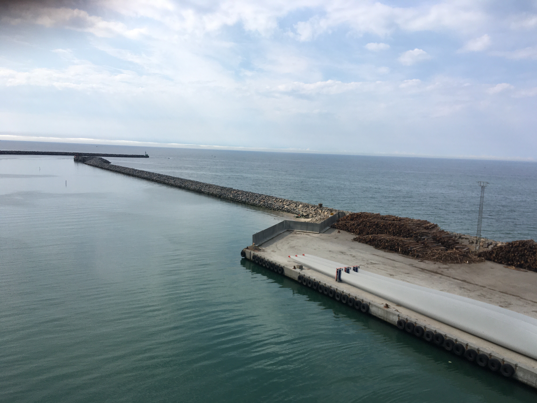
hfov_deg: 61.7
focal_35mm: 29
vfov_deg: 48.2
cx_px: 268
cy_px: 202
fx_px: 450
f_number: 2.2
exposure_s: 1/2137
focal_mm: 4.15
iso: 25
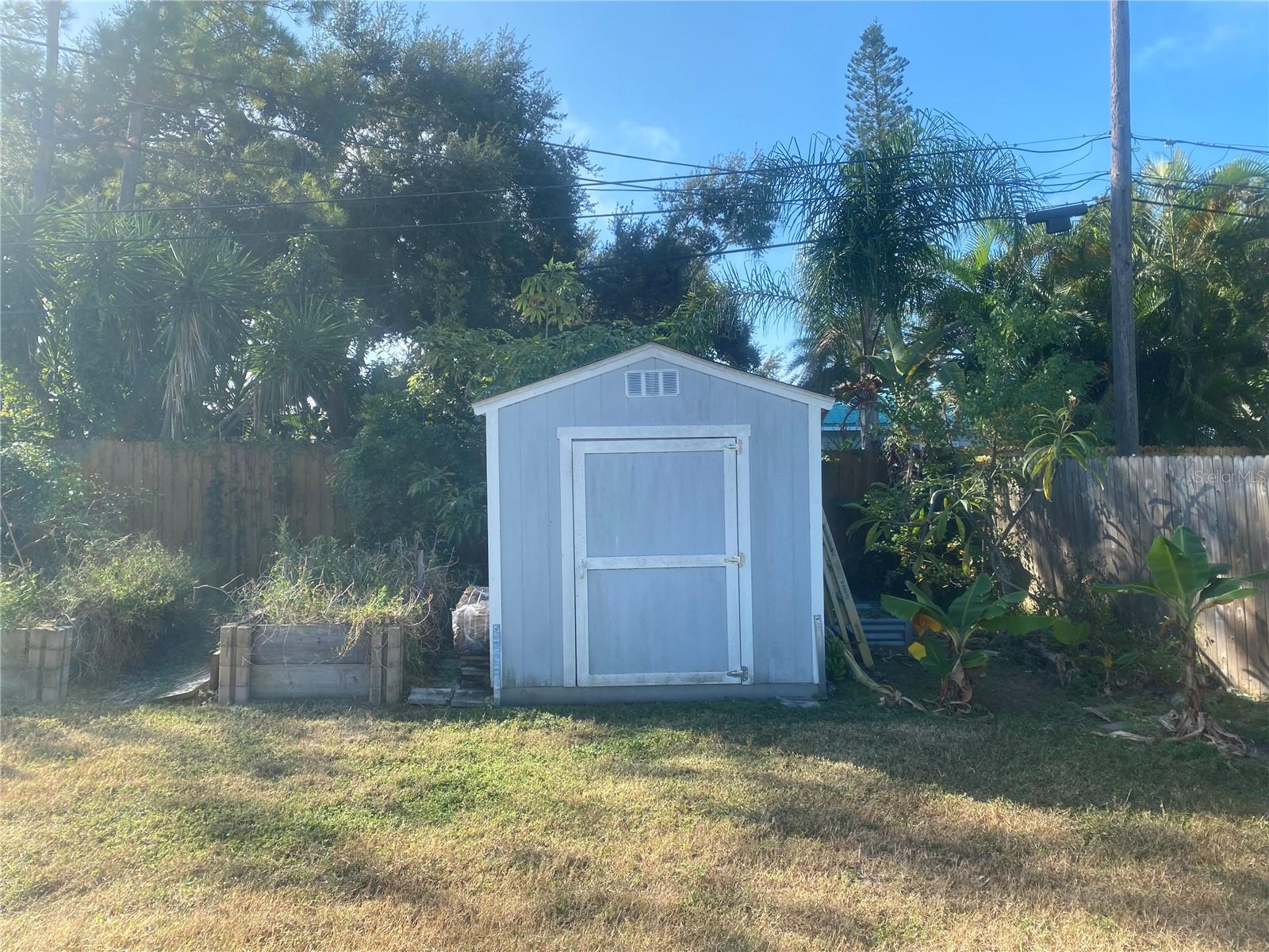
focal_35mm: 26
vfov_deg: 53.1
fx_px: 953
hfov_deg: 67.3
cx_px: 634
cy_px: 476
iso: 32
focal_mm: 4.25
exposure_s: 1/1072
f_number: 1.8
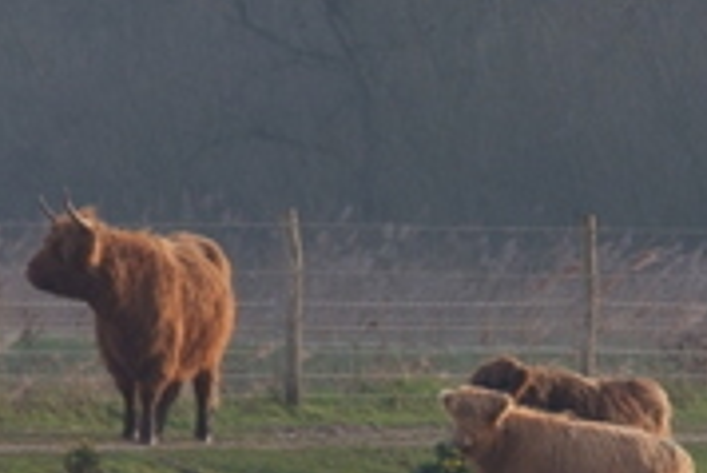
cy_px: 370
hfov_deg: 1.5
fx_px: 26691
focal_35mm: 1358
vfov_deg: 1.0
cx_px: 445
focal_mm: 350
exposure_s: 1/180
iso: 800
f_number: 14
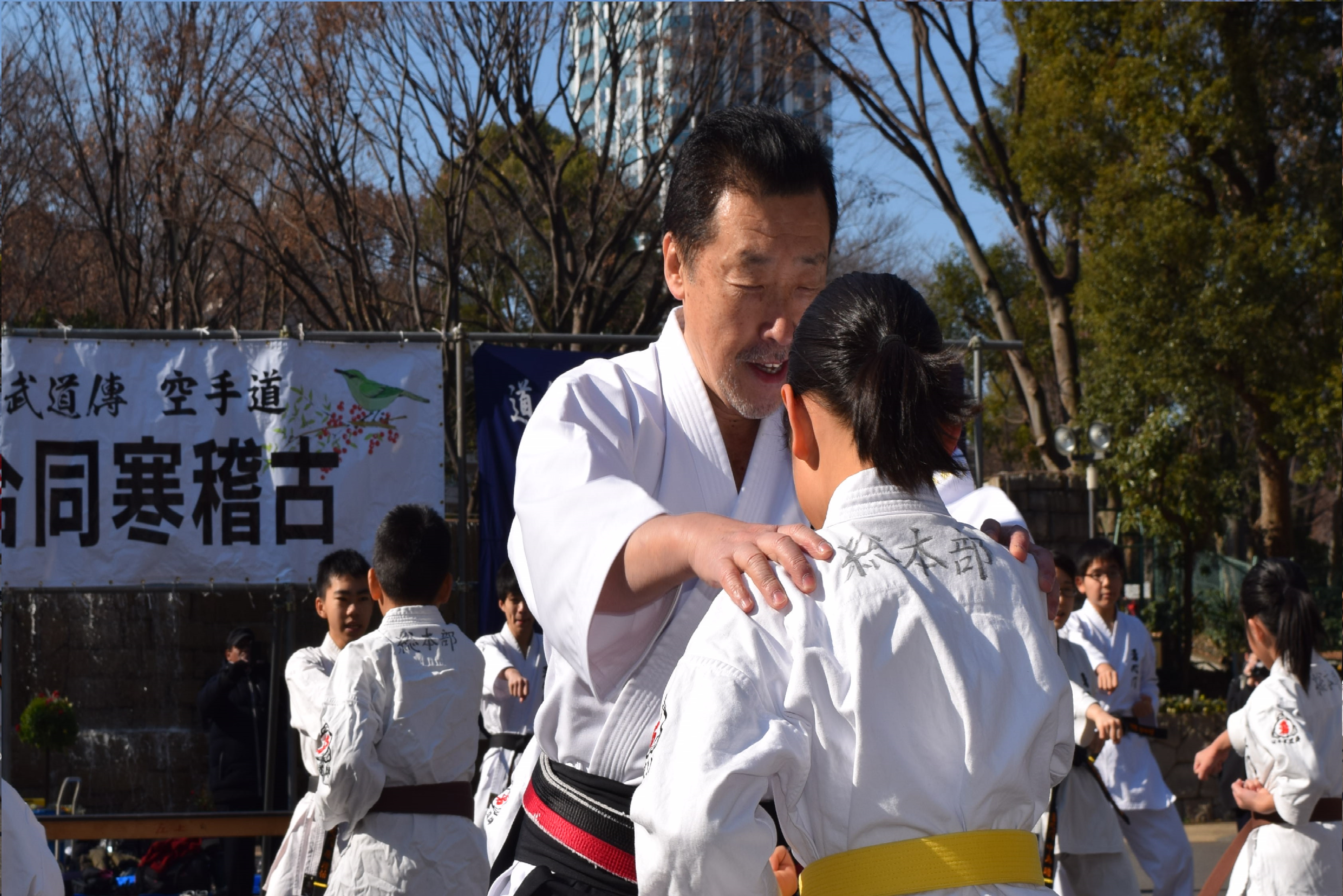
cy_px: 448
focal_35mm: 54
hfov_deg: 36.9
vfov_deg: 25.1
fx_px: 2015
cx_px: 672
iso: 100
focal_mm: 36
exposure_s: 1/200
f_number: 13
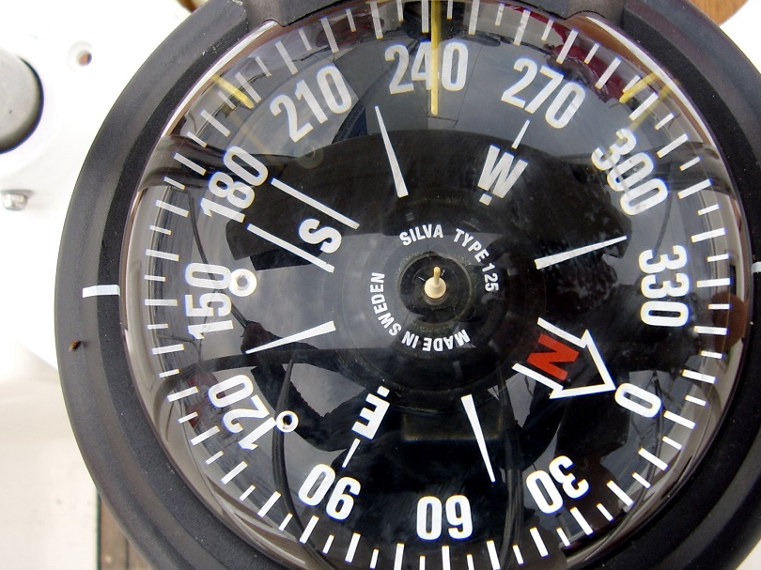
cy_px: 287
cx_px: 370
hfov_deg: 50.1
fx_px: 813
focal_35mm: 37
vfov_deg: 38.6
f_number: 2.9
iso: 71
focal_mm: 5.8
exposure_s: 1/176
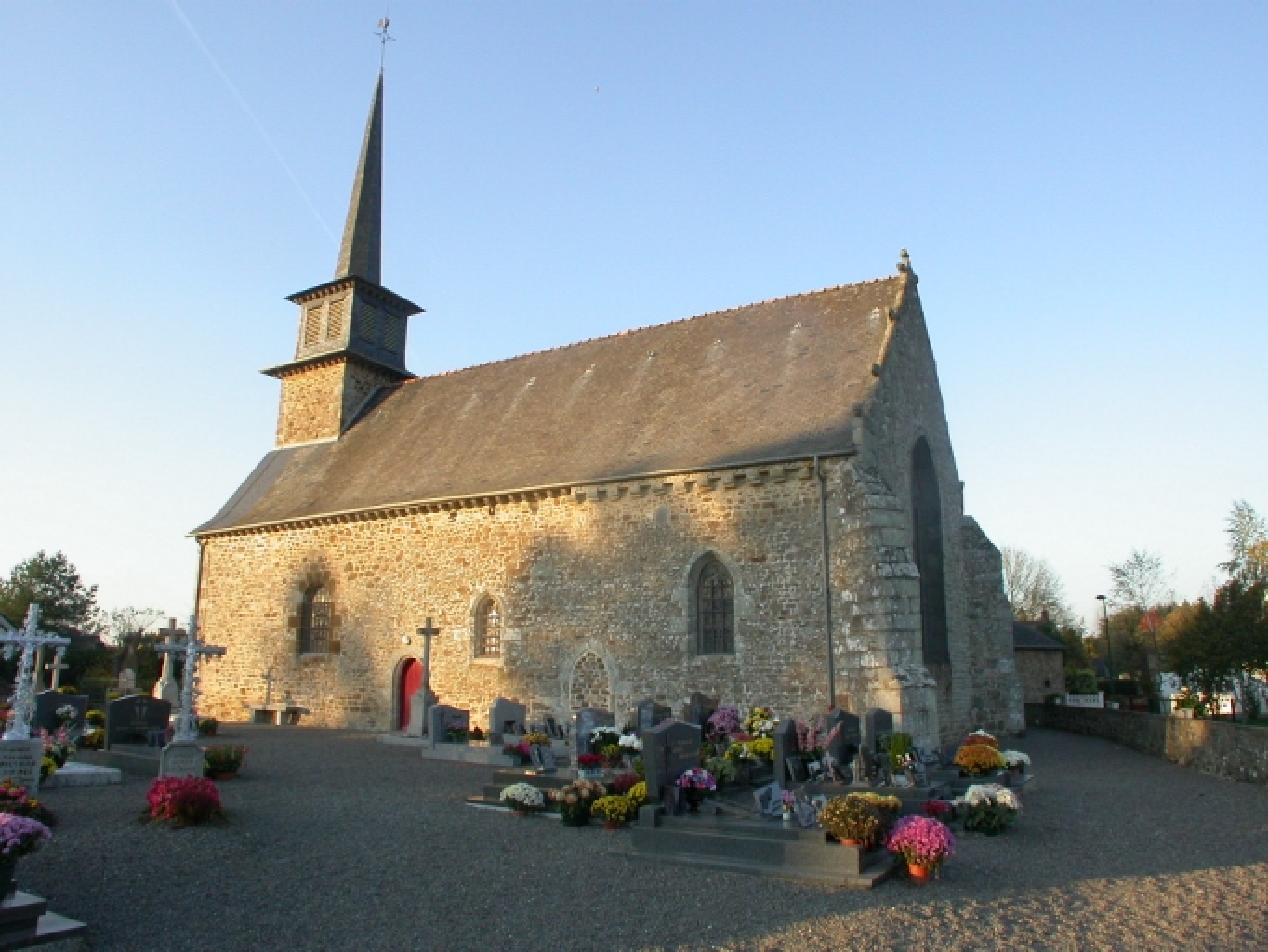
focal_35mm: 38
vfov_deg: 37.7
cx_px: 634
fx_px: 1392
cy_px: 476
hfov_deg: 49.0
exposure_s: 1/157
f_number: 5.3
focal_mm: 7.85
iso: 100
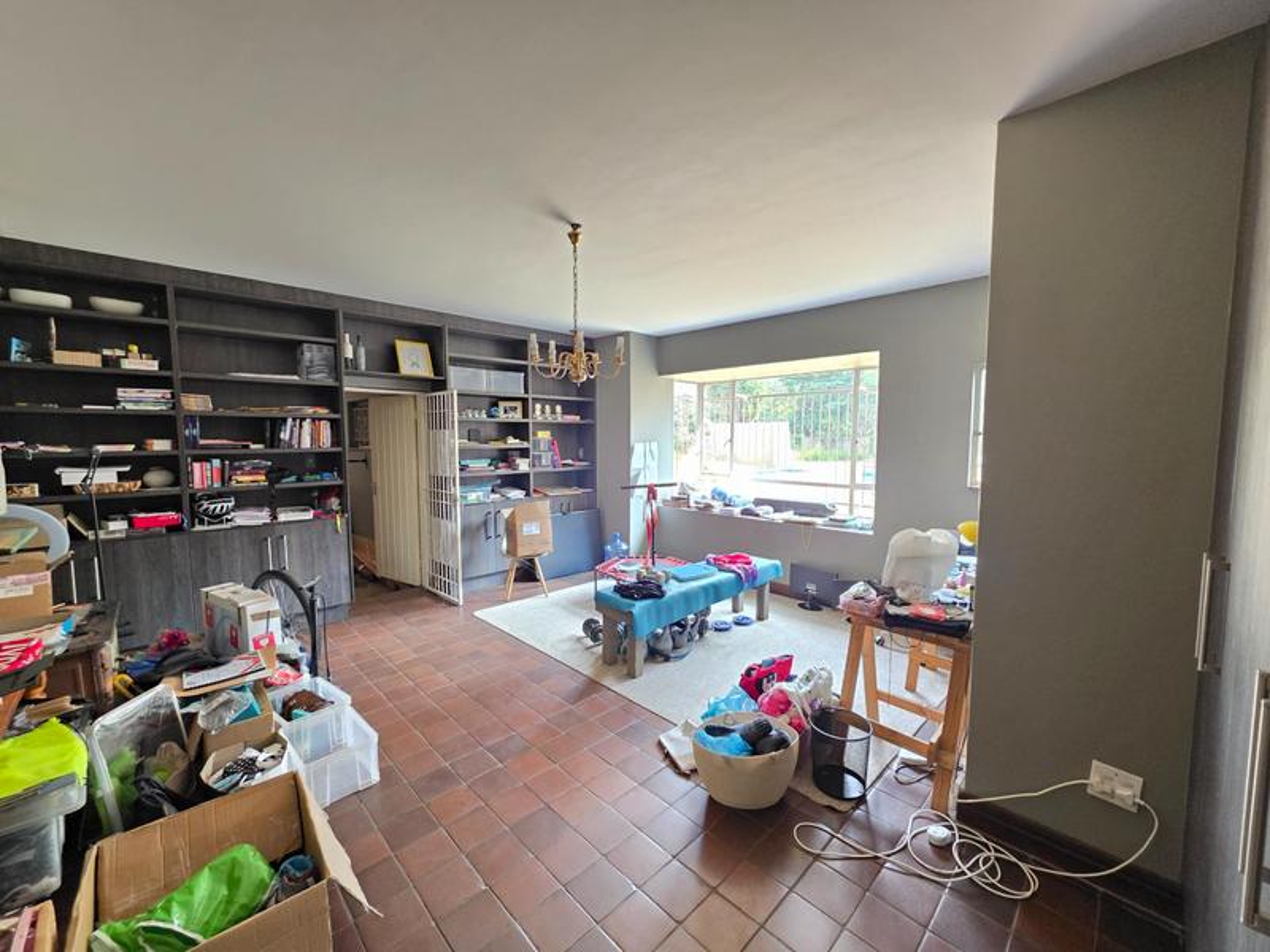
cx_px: 635
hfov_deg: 106.2
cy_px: 476
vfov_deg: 89.9
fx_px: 477
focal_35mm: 13
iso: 1000
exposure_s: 1/50
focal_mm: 2.2
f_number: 1.9
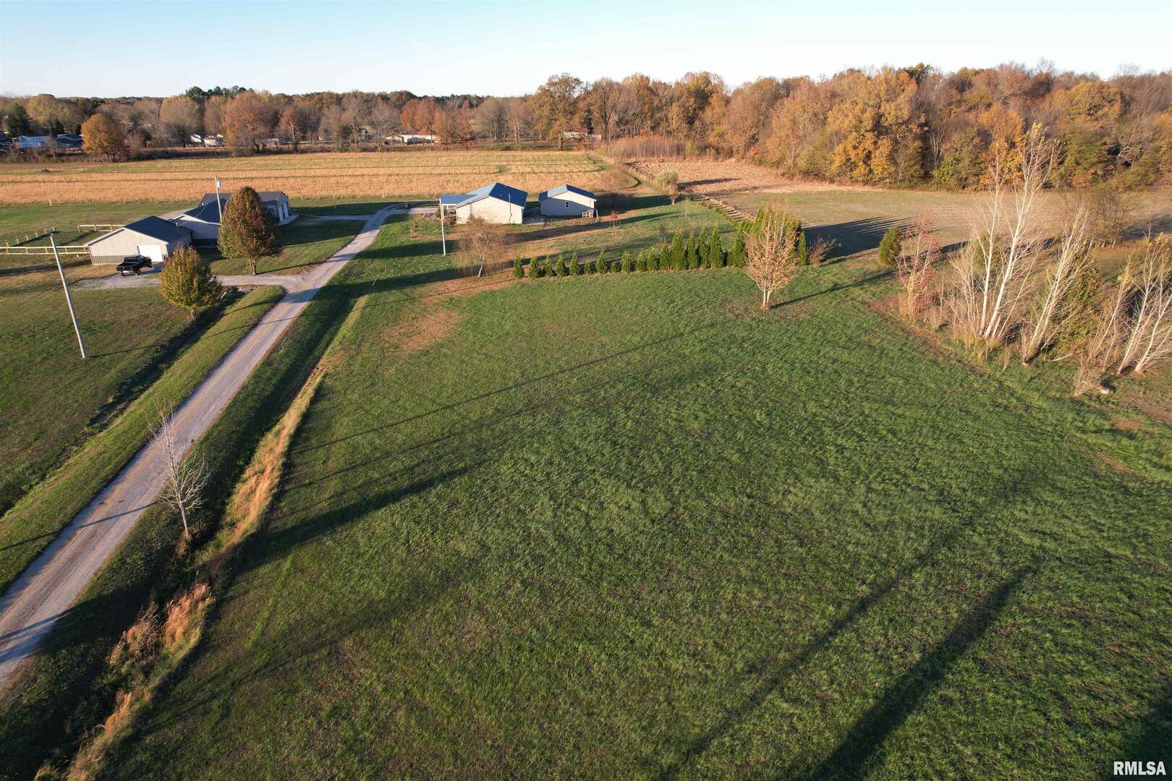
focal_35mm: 22
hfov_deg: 78.6
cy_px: 390
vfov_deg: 57.2
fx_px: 716
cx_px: 586
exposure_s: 1/500
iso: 100
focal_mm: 8.38
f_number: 2.8
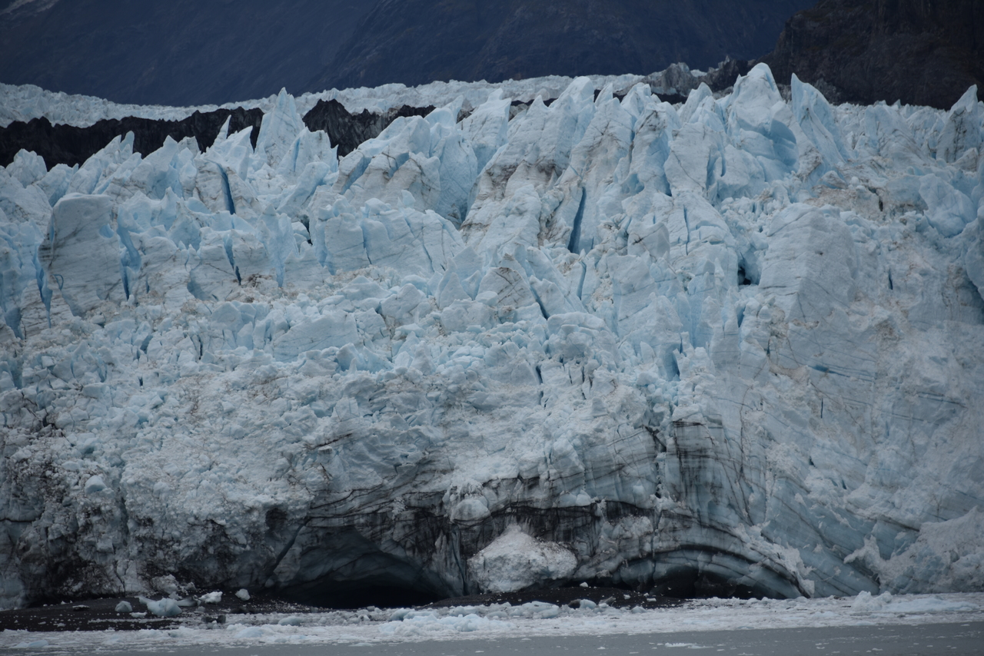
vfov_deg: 6.9
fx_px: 5468
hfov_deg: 10.3
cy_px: 328
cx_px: 492
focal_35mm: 200
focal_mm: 200
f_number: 5.6
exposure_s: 1/400
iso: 110
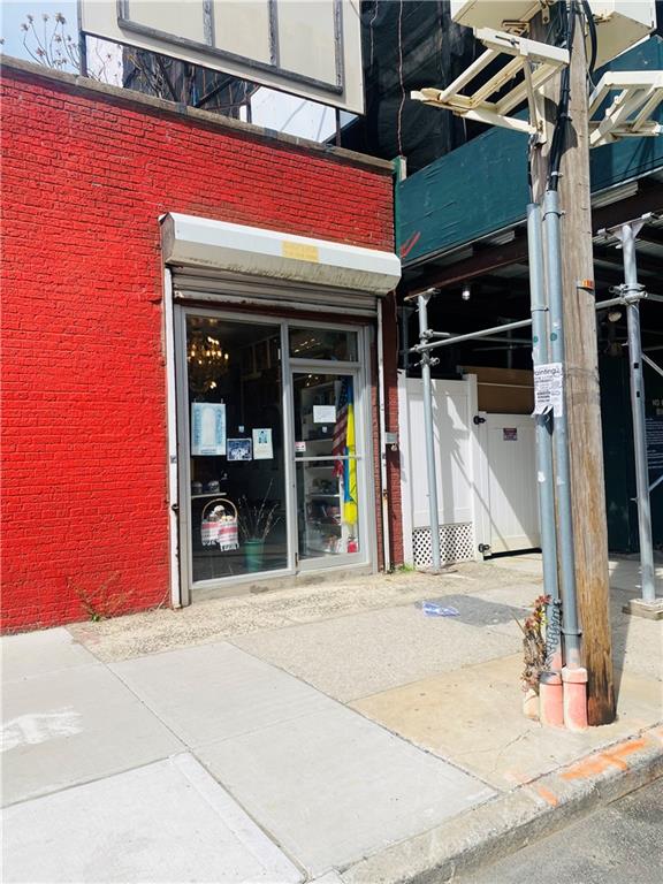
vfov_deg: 67.3
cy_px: 442
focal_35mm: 26
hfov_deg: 53.1
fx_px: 664
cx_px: 332
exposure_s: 1/3205
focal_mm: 4.25
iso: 32
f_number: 1.8
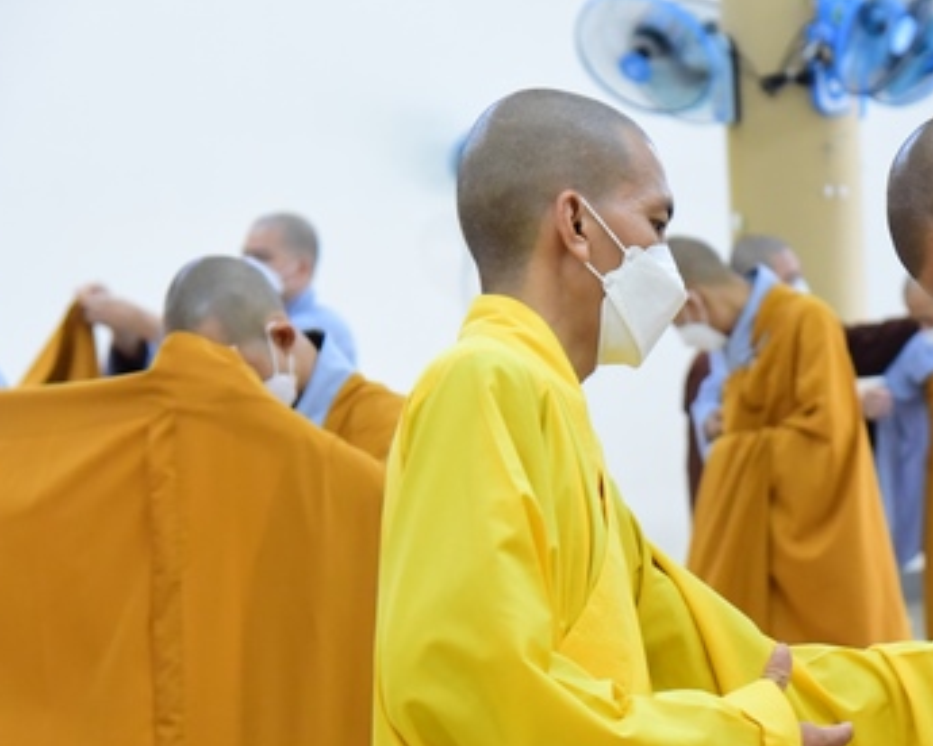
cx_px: 795
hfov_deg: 13.2
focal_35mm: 145
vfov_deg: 10.6
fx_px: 4004
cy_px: 427
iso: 6400
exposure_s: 1/100
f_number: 5
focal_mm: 82
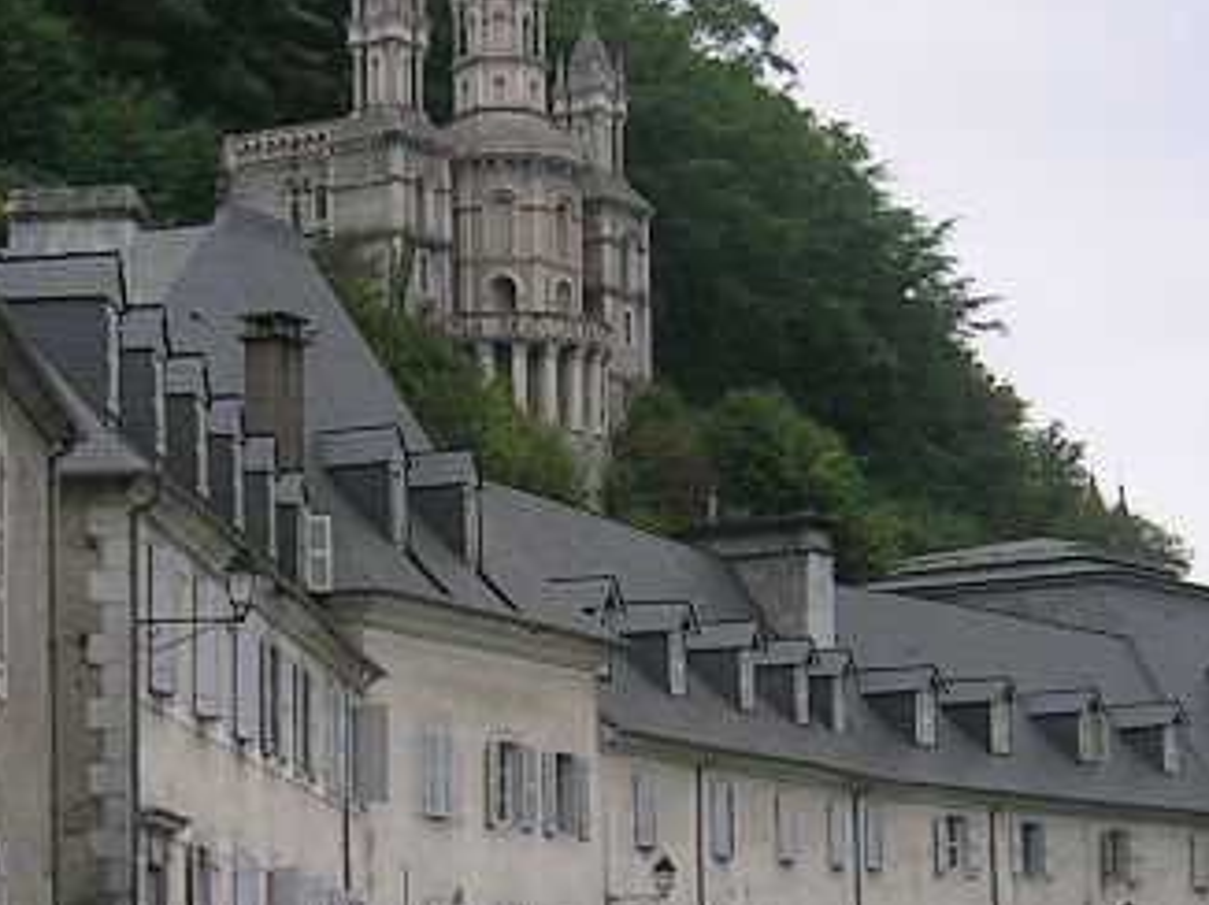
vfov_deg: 13.4
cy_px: 575
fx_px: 3839
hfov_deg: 17.9
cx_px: 630
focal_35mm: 110
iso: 50
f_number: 2.8
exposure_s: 1/214
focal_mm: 5.4
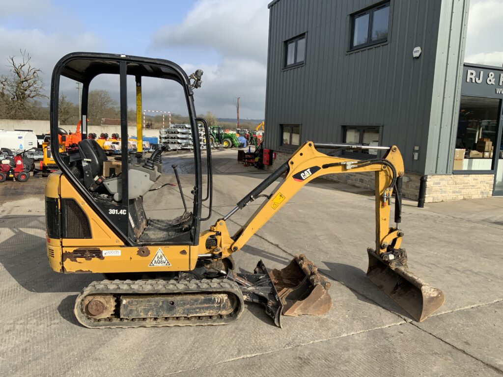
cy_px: 188
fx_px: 421
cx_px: 252
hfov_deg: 61.7
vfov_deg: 48.2
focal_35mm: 29
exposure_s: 1/1730
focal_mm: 3
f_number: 1.8
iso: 16
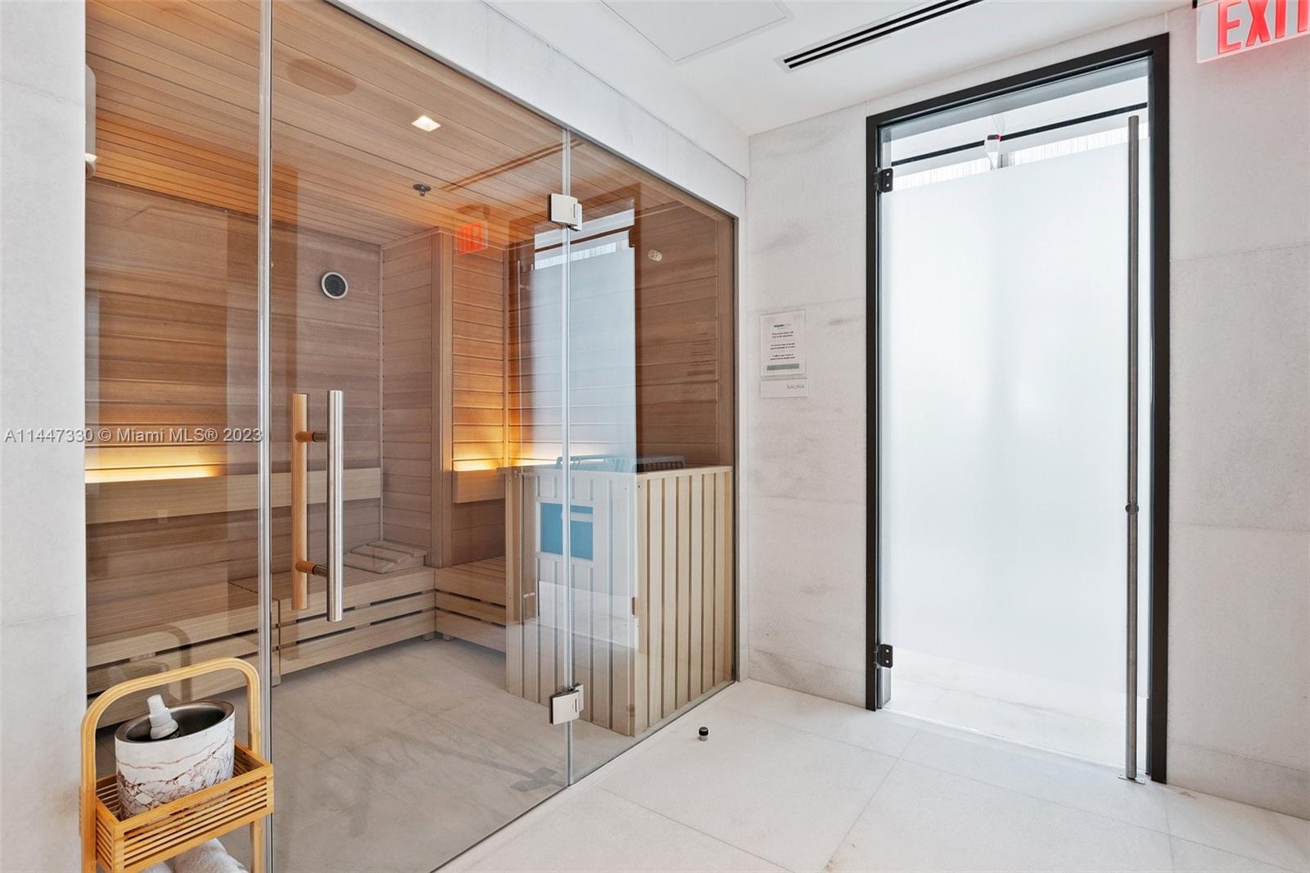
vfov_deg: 77.3
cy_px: 436
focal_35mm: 15
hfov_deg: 100.4
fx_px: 546
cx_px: 655
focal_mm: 10
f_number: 8
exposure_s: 1/6
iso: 200
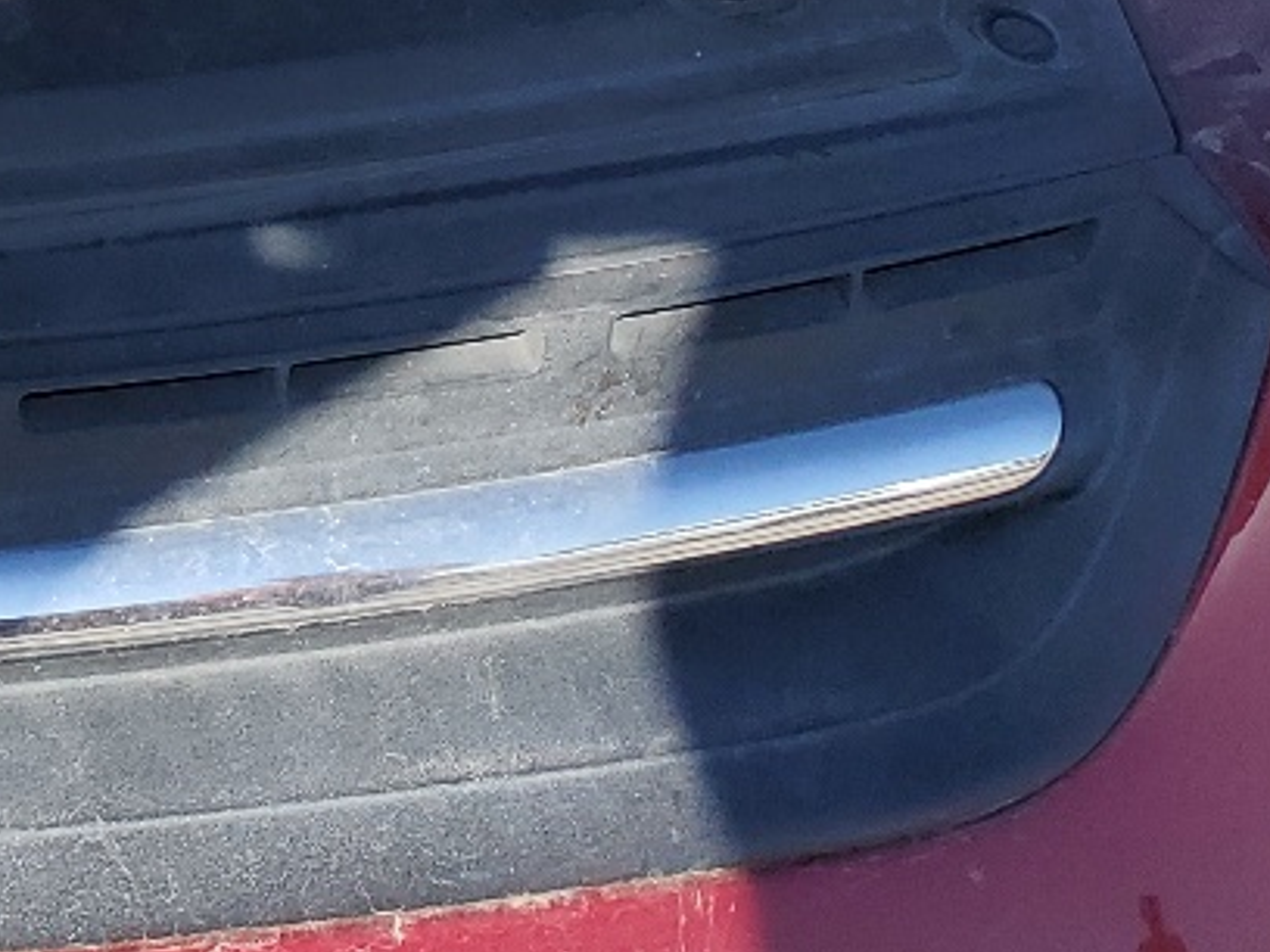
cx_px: -881
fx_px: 3742
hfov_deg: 16.6
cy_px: -893
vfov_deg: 12.8
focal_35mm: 102
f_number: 1.5
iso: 50
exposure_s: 1/2000
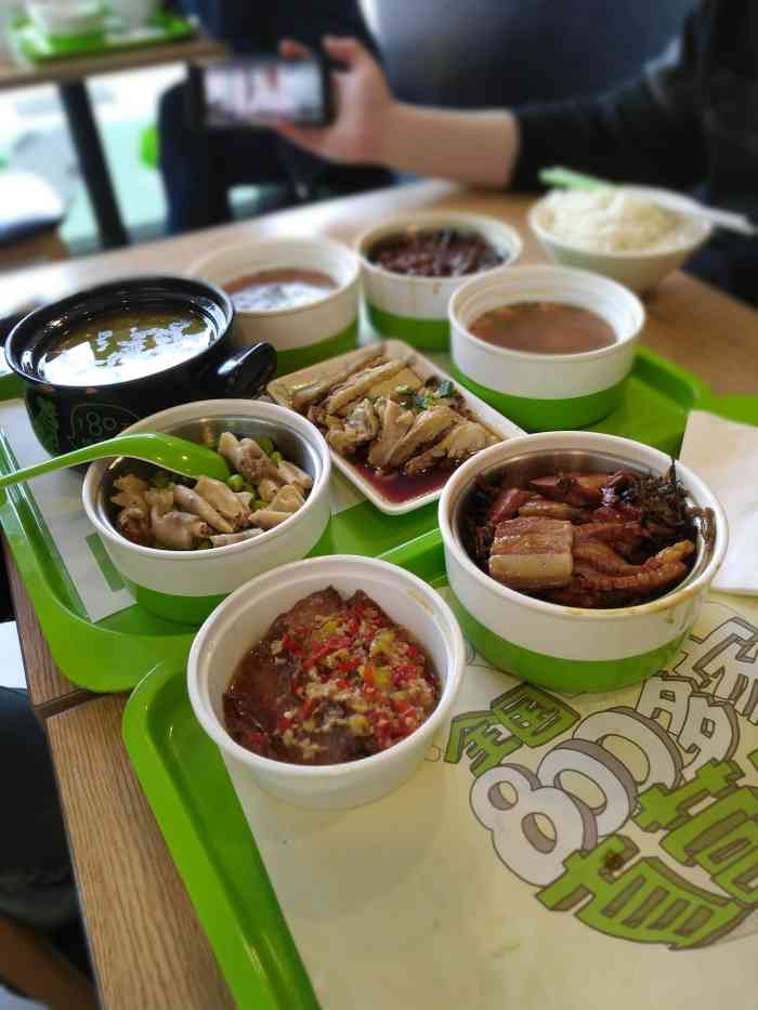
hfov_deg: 51.4
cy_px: 505
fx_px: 788
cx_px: 379
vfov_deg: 65.3
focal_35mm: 27
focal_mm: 3.66
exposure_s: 1/50
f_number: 2
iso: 125
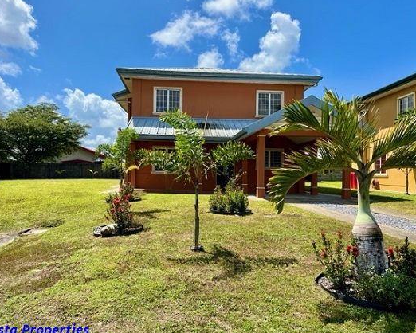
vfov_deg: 51.6
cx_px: 207
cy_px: 170
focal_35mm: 28
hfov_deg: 62.2
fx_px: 345
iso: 50
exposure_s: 1/3831
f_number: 1.5
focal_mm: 5.7
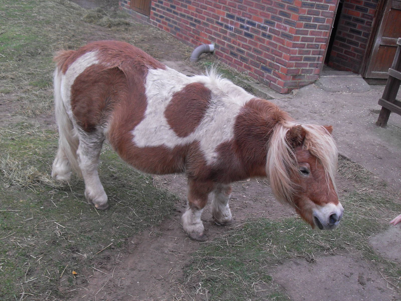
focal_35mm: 37
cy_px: 150
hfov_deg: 50.1
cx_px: 200
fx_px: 429
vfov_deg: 38.7
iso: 100
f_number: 2.8
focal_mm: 6.3
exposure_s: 1/60
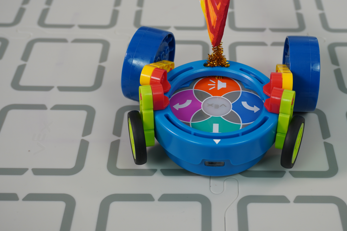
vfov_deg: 23.5
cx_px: 219
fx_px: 556
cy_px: 89
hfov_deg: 34.5
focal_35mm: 58
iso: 160
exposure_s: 1/50
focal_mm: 29
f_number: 4.5
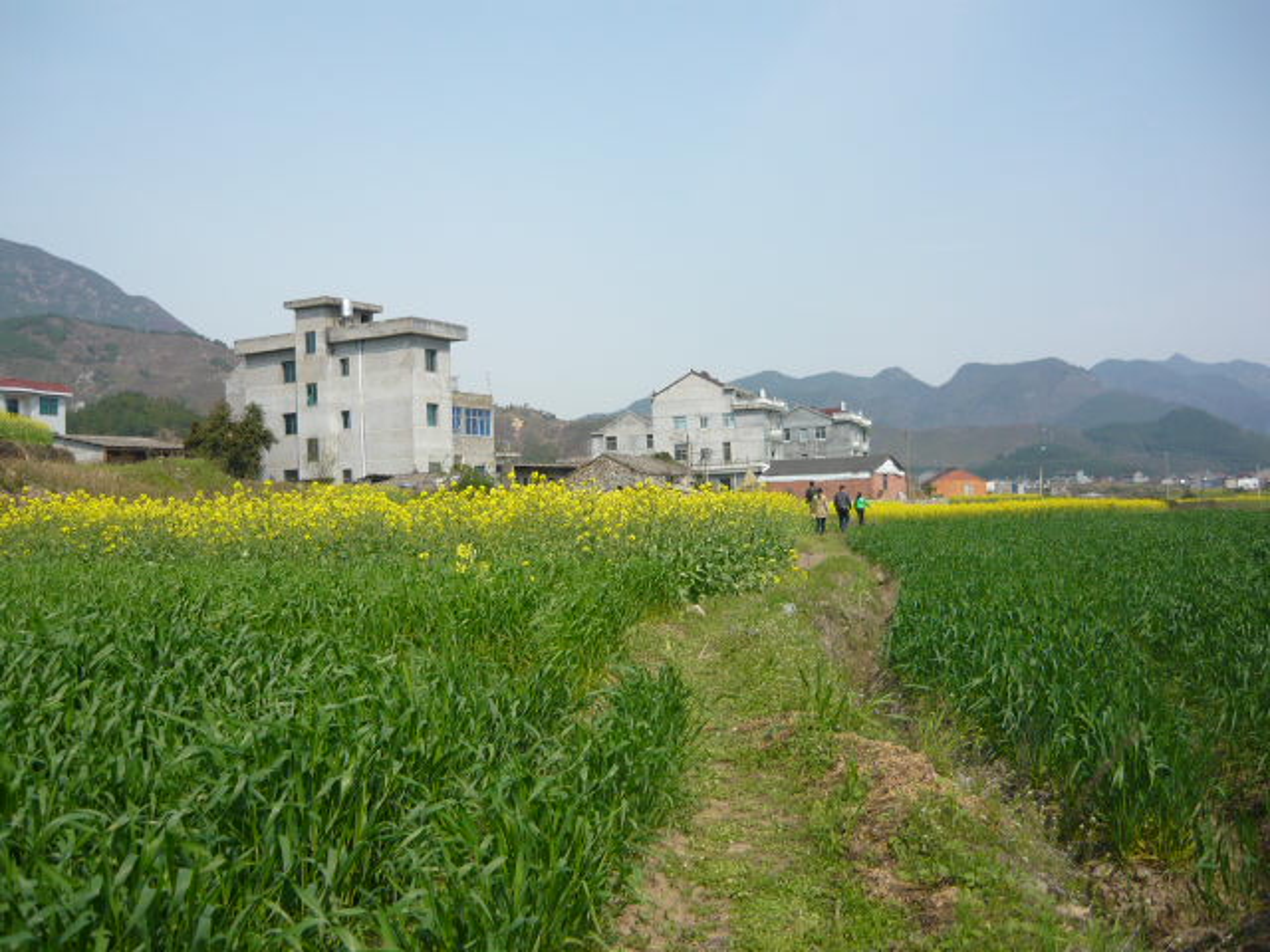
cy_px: 476
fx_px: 1211
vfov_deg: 42.9
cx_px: 635
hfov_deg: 55.4
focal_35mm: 33
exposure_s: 1/200
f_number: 8
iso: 100
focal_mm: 5.5
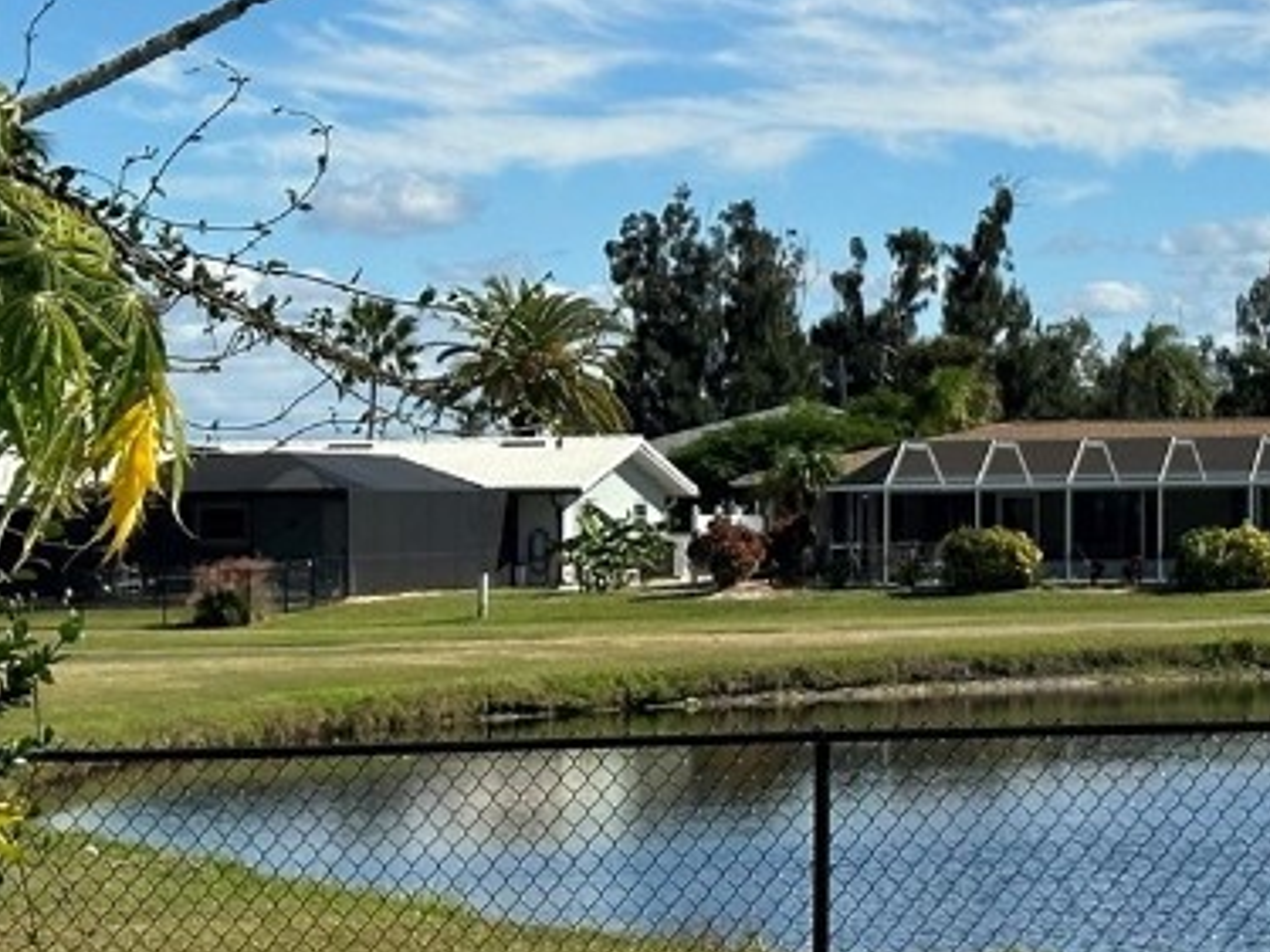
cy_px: 281
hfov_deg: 14.3
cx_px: 1727
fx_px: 4805
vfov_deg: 11.3
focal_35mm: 131
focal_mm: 6.86
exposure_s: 1/7092
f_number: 1.78
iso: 64
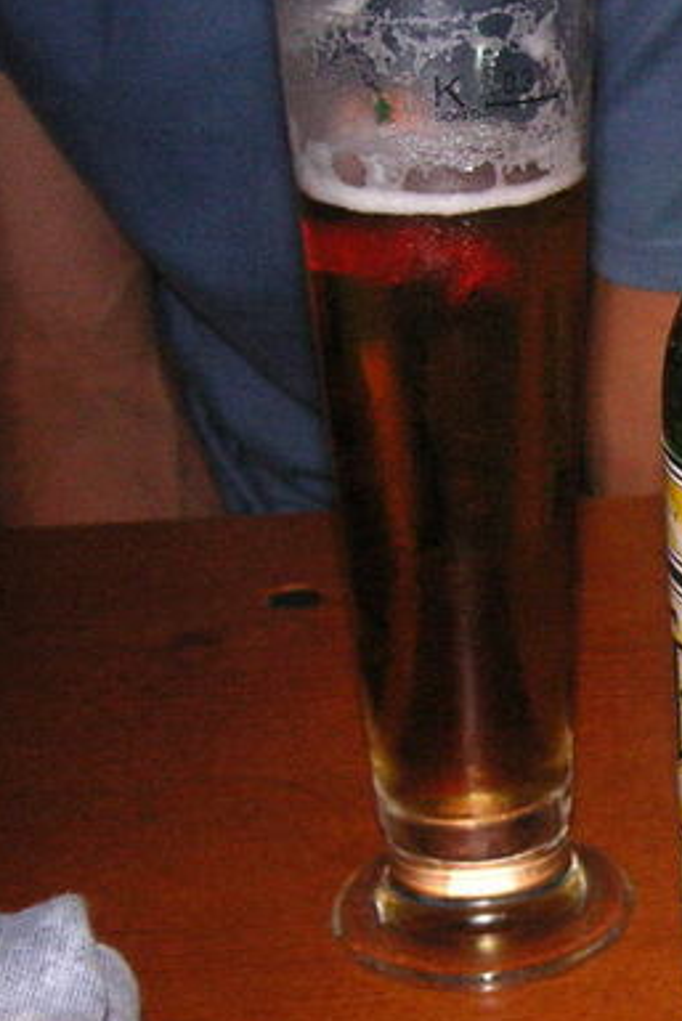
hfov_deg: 16.0
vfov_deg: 25.3
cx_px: 926
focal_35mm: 80
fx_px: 2271
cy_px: 557
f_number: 6.7
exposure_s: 1/45
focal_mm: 6.1
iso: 160
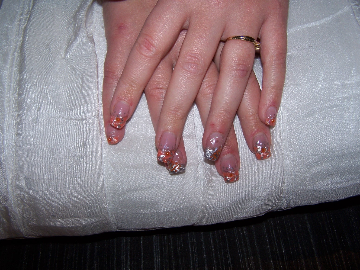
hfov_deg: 49.0
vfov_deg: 37.7
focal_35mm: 38
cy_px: 135
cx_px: 180
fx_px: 395
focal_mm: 6.3
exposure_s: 1/60
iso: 80
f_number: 2.8
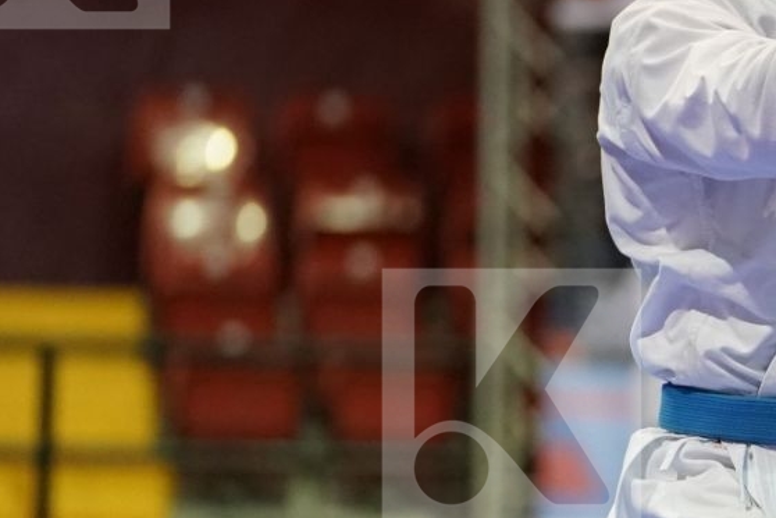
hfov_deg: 4.1
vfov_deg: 2.8
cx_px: 983
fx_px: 10712
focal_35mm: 497
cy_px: 395
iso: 3200
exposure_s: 1/320
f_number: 2.8
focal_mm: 154
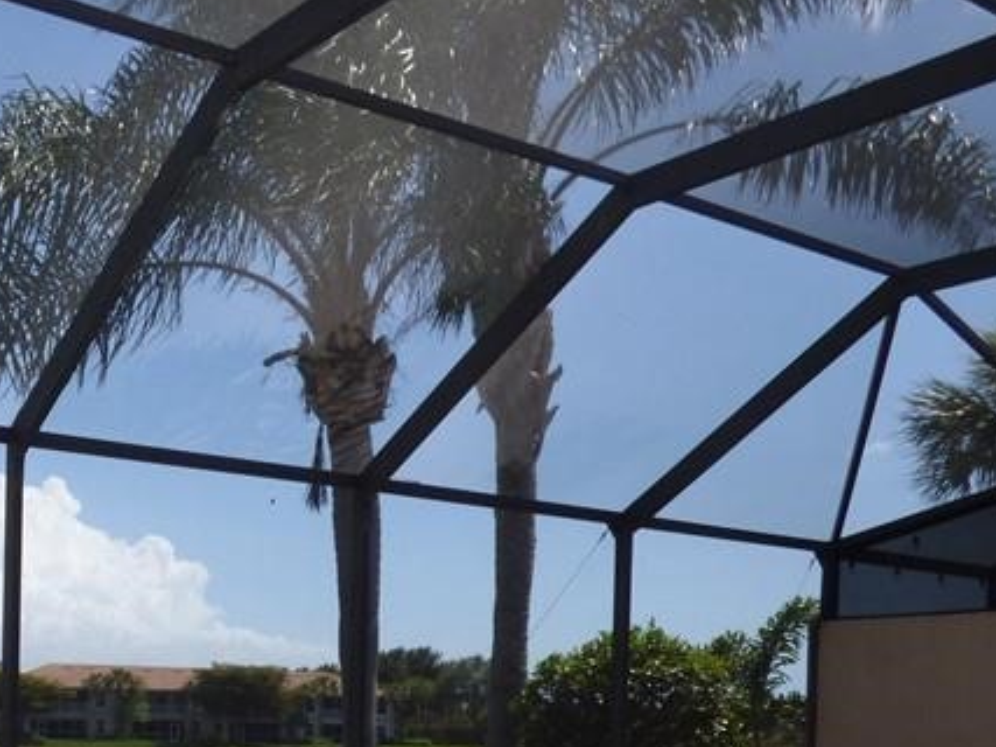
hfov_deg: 37.7
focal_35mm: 48
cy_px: 761
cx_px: 152
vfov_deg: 28.3
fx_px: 1381
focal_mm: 3.58
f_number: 3.5
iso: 100
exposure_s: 1/1000
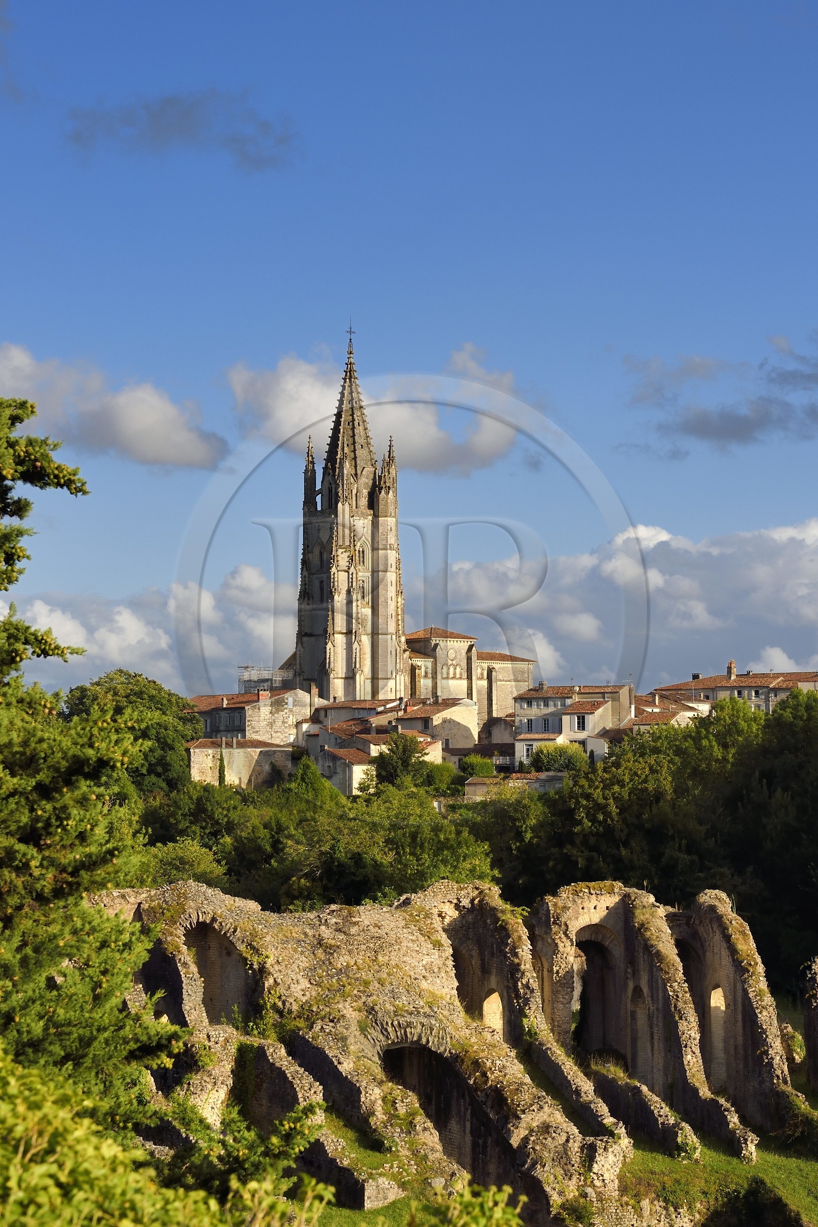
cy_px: 614
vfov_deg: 34.5
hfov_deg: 23.4
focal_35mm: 58
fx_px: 1977
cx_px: 409
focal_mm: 58
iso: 200
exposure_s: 1/640
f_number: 10
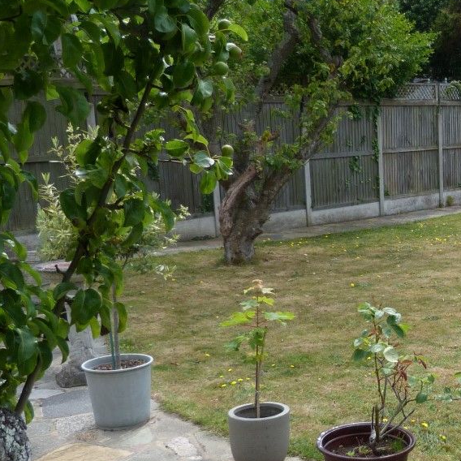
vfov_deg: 30.4
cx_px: 528
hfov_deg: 27.5
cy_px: 296
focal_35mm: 56
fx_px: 844
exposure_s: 1/640
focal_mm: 4.5
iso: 80
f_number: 2.8
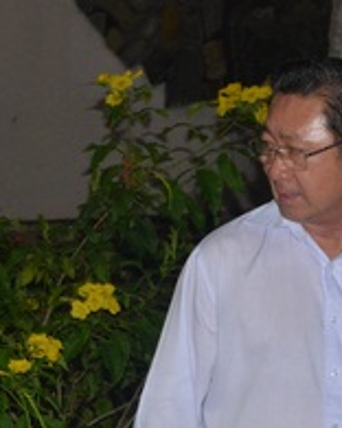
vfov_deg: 11.7
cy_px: 385
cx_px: -90
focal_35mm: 164
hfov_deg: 9.3
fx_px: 2069
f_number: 5
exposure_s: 1/60
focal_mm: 35
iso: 1000
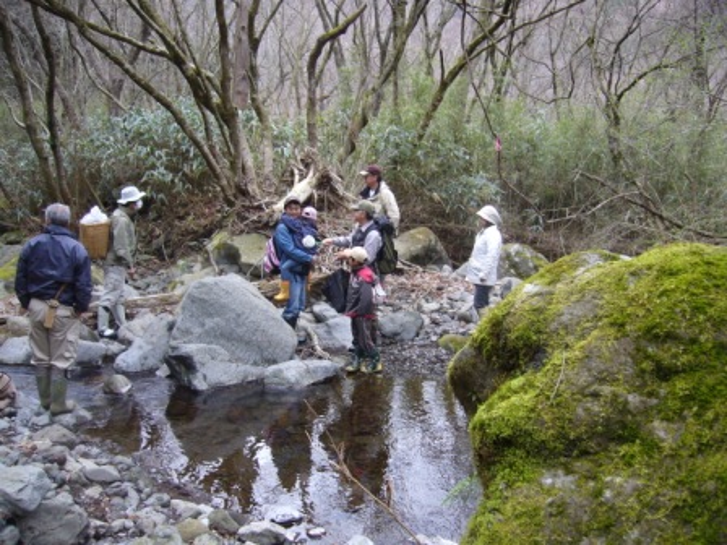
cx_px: 364
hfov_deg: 52.6
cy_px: 272
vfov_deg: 40.7
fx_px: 735
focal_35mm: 35
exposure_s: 1/80
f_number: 2.8
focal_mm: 5.8
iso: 80
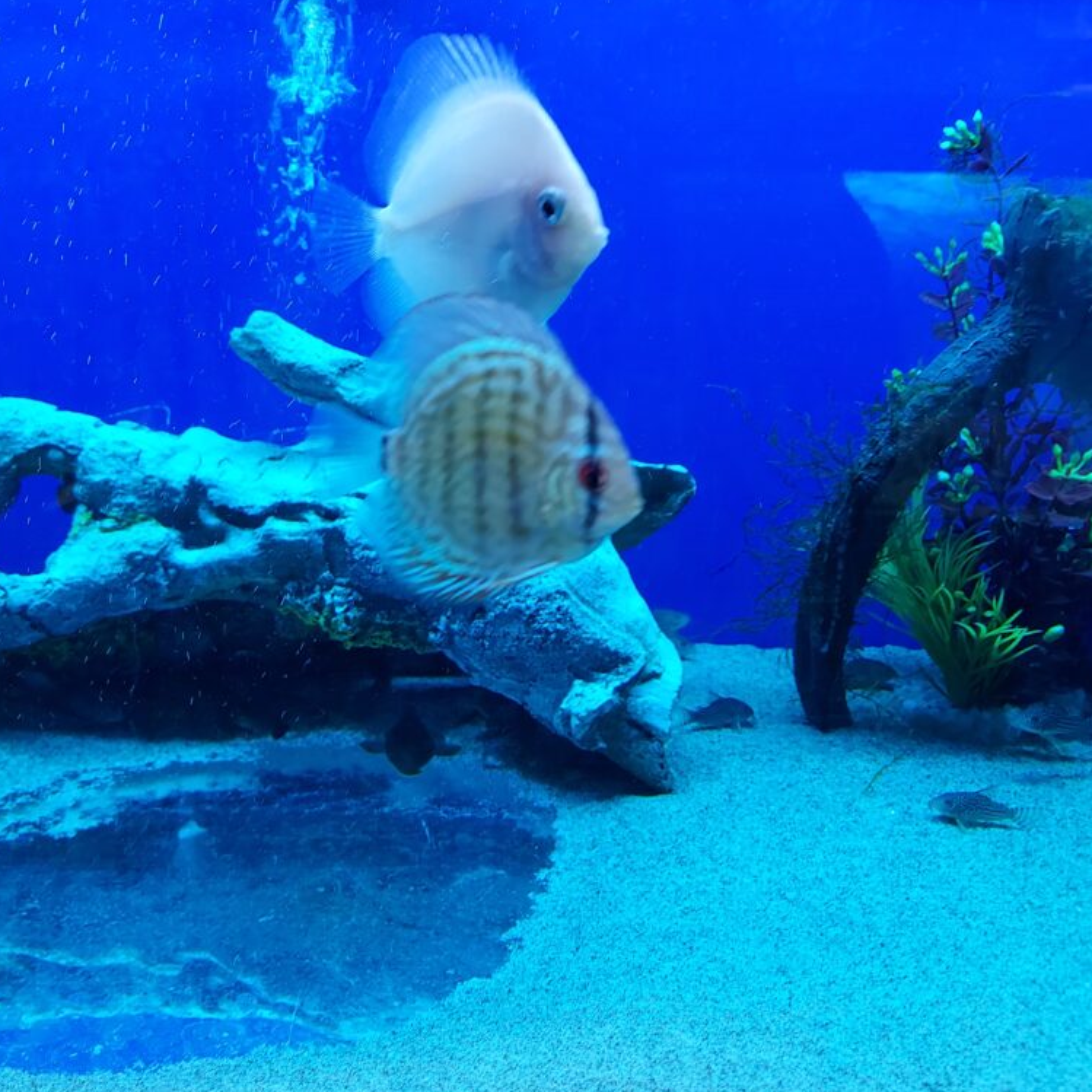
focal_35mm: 29
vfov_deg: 55.6
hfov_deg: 54.9
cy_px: 551
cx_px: 404
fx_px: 1035
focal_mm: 5.23
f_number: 1.8
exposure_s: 1/33
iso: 200
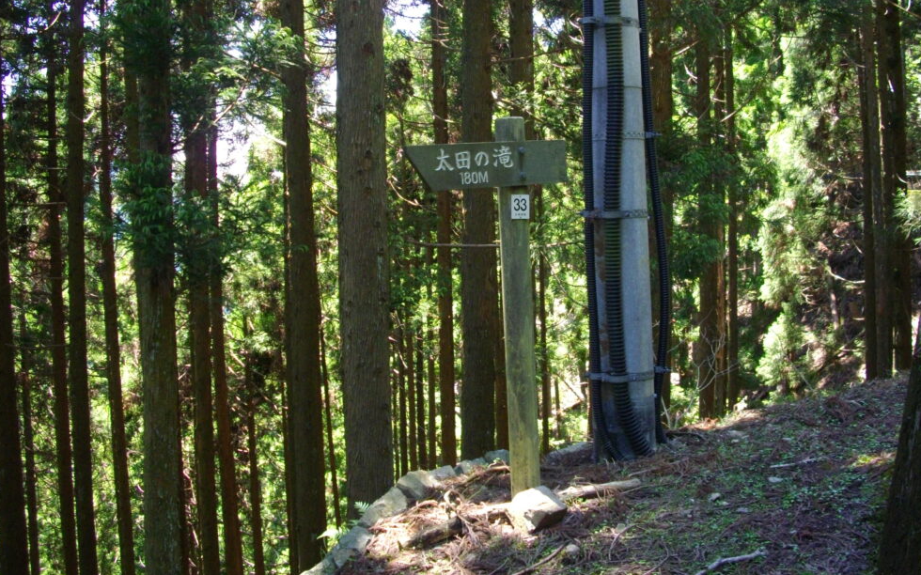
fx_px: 1029
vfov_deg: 31.1
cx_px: 460
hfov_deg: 48.2
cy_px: 217
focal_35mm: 41
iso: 200
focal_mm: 6.2
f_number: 2.8
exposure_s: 1/100
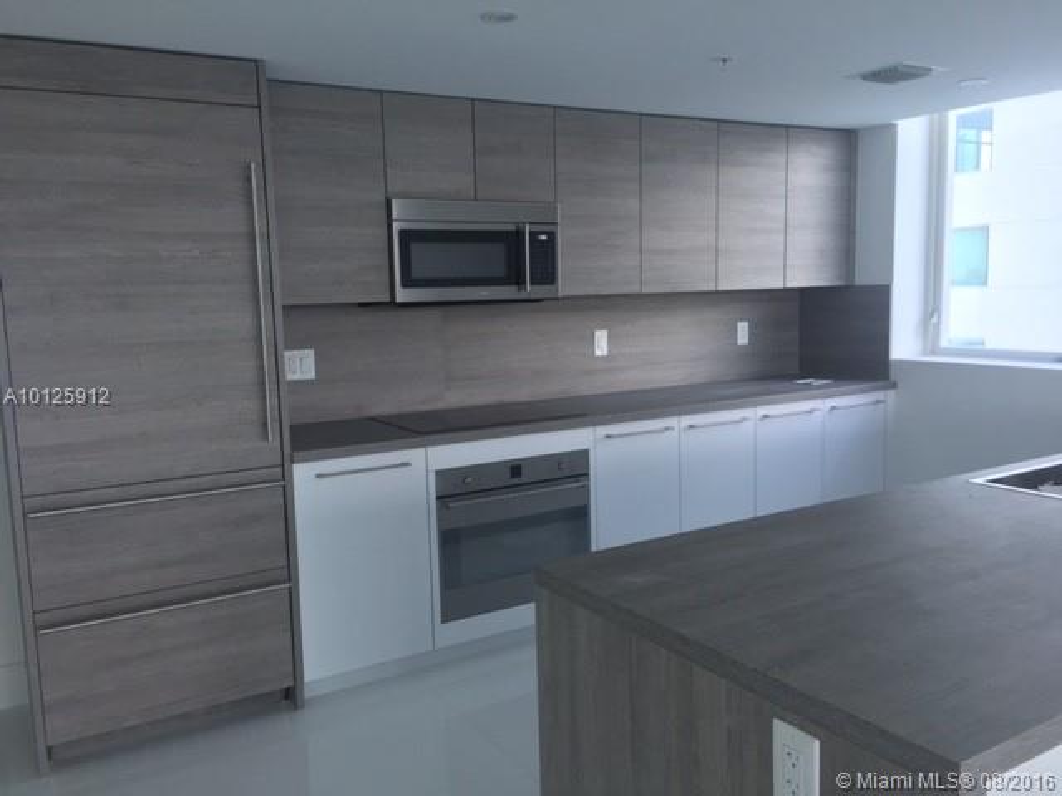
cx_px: 531
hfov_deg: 61.7
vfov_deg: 48.2
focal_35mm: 29
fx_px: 890
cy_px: 398
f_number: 2.2
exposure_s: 1/120
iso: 50
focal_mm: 4.15
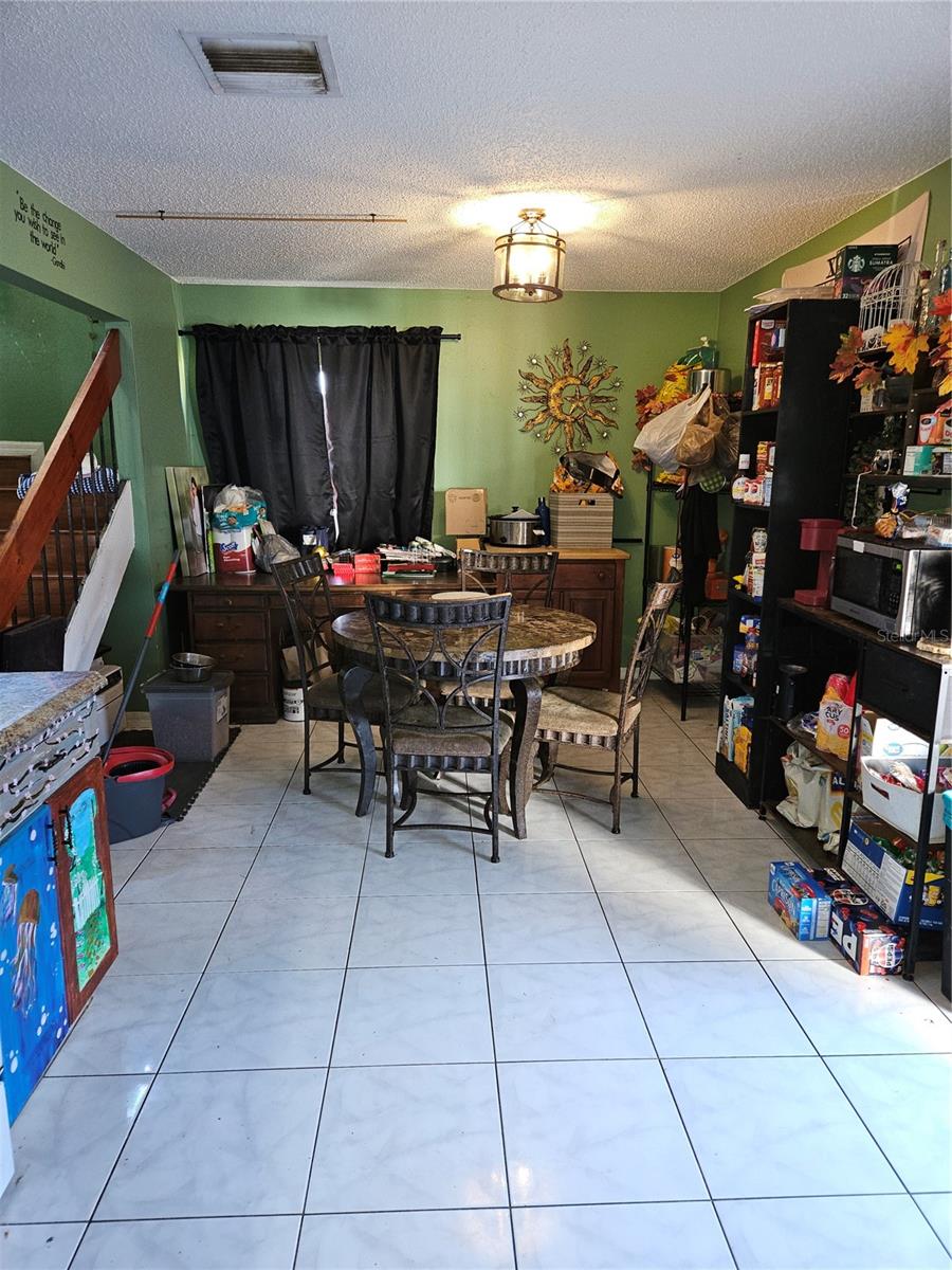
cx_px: 476
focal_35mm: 23
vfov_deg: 73.9
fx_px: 843
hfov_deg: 58.9
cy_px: 635
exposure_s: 1/10.9
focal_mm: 5.4
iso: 125
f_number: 1.8
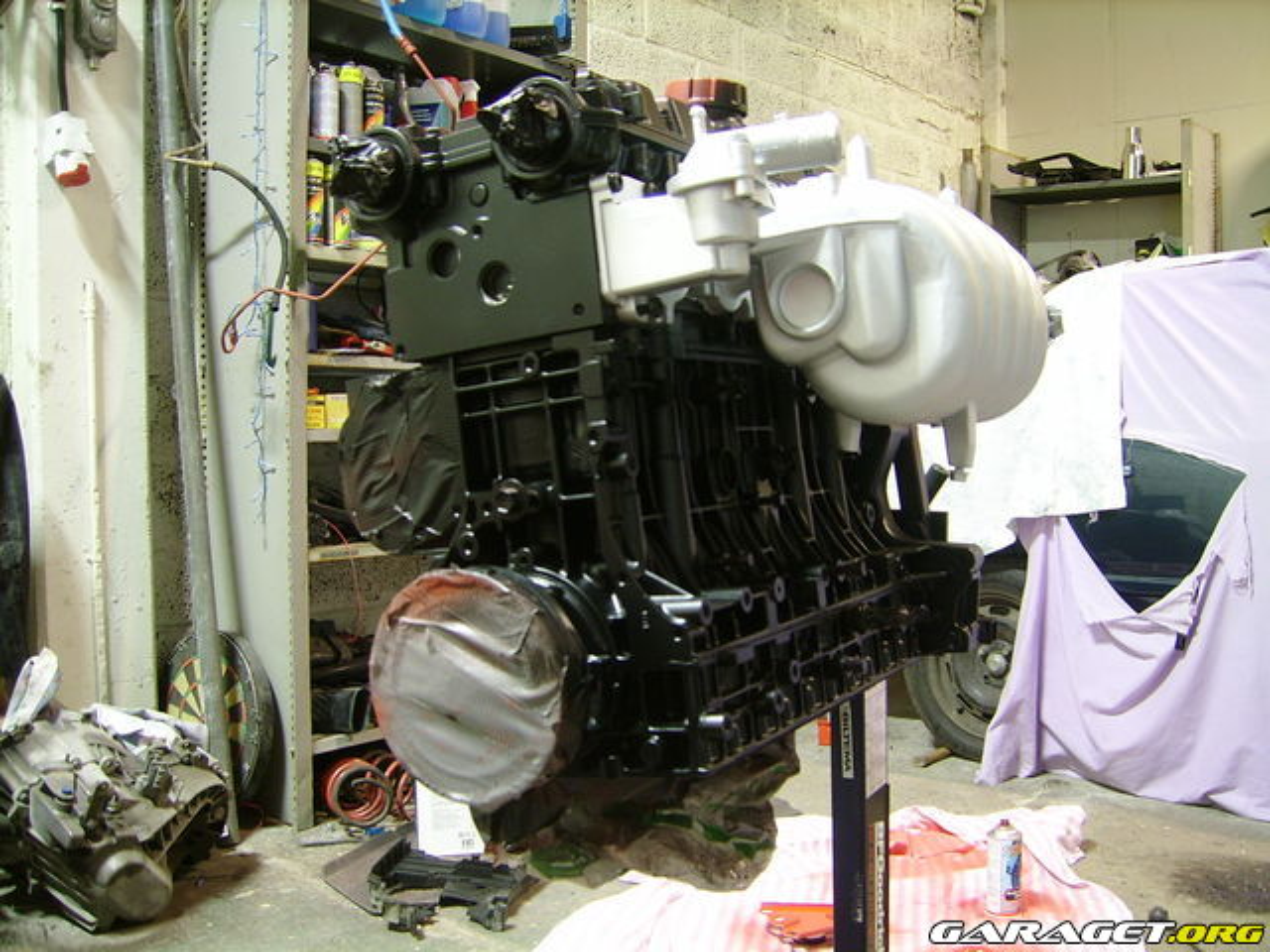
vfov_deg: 40.7
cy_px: 476
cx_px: 635
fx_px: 1284
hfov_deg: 52.6
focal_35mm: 35
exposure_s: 1
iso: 100
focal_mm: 5.95
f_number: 2.8
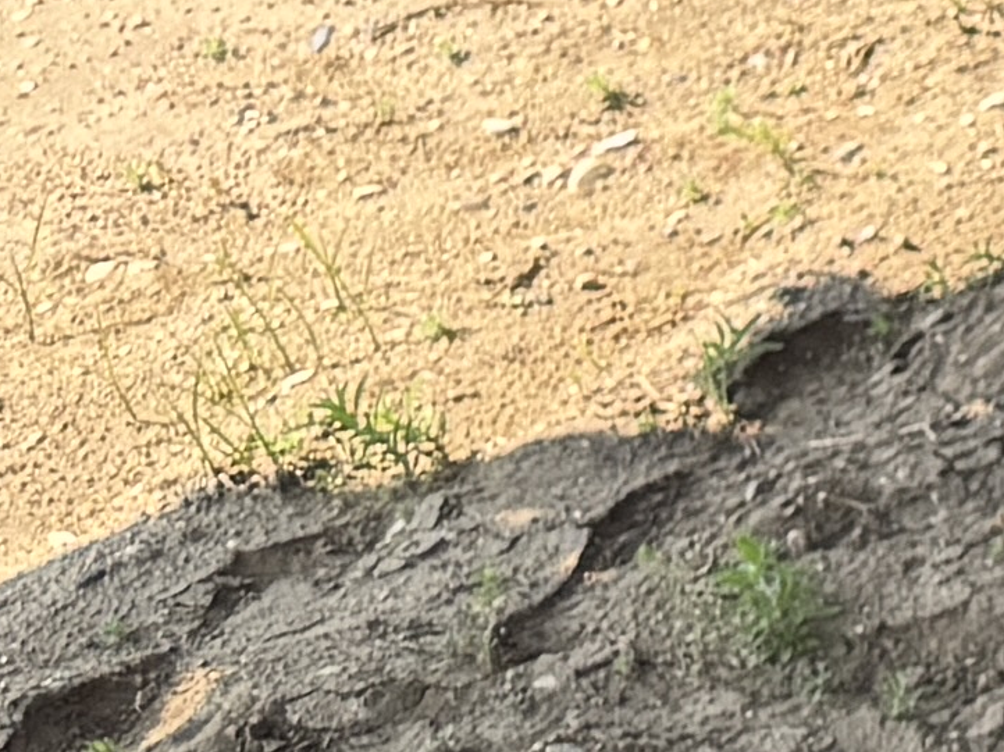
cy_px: -705
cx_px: 3864
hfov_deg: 7.6
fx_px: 5509
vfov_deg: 7.5
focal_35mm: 190
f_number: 1.78
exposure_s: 1/773
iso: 80
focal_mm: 6.76
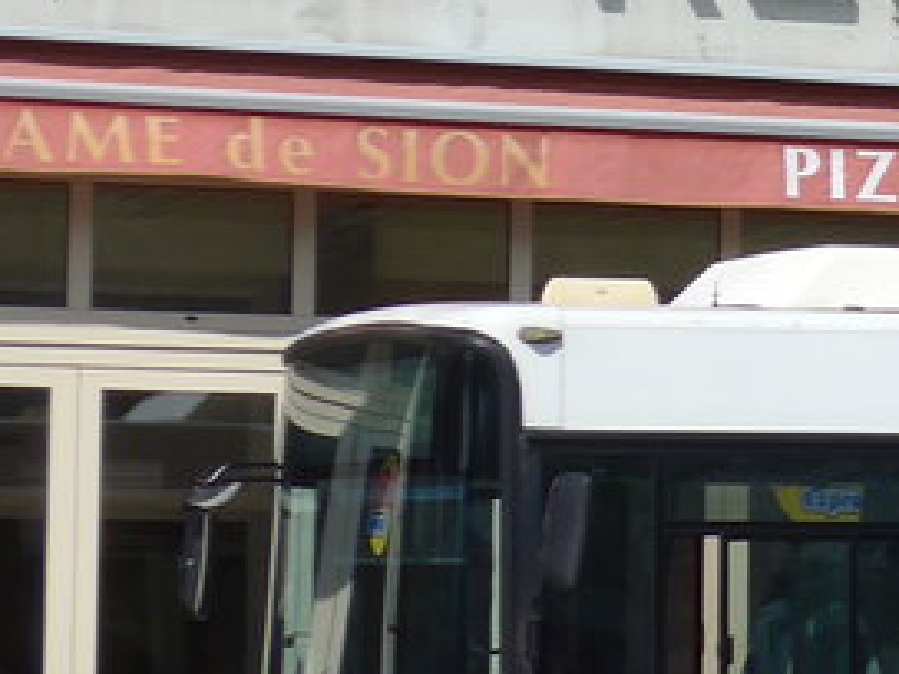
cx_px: 1811
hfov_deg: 7.8
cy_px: 235
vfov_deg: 6.1
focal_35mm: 243
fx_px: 6311
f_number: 3.4
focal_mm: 11.3
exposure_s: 1/2000
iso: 80
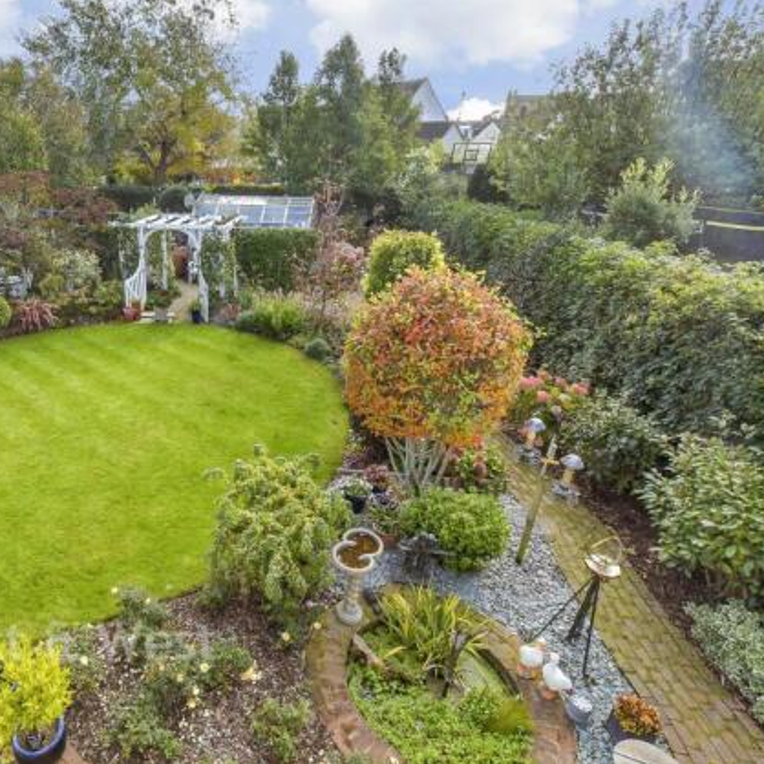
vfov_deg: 74.8
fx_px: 499
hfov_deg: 70.7
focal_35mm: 20
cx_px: 209
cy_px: 368
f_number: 11
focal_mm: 10
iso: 500
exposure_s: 1/160
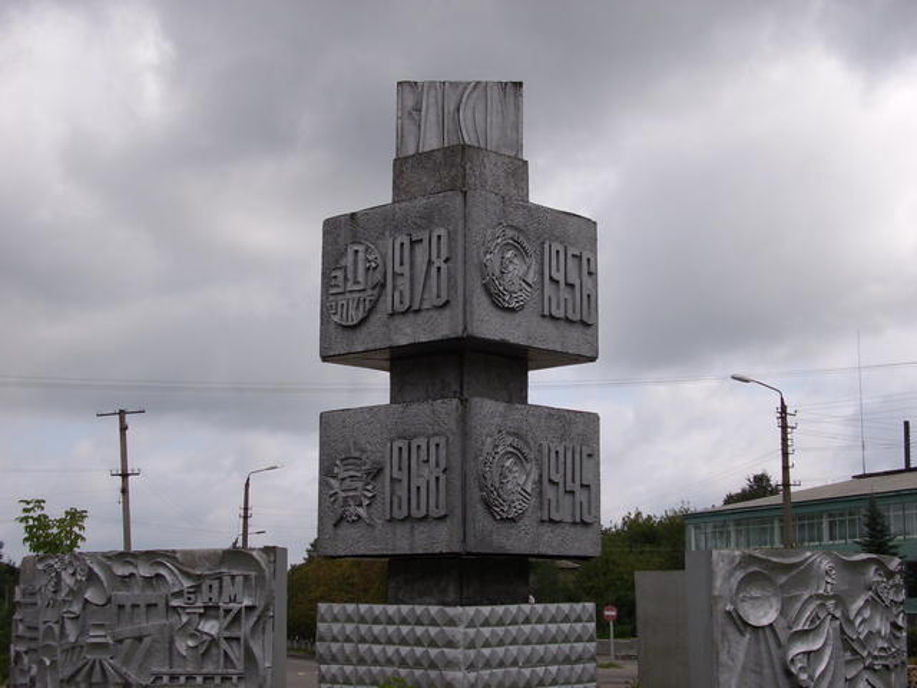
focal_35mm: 44
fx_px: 1166
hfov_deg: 42.9
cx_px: 458
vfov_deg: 32.9
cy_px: 344
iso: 71
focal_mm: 8.4
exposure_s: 1/706
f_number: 4.8
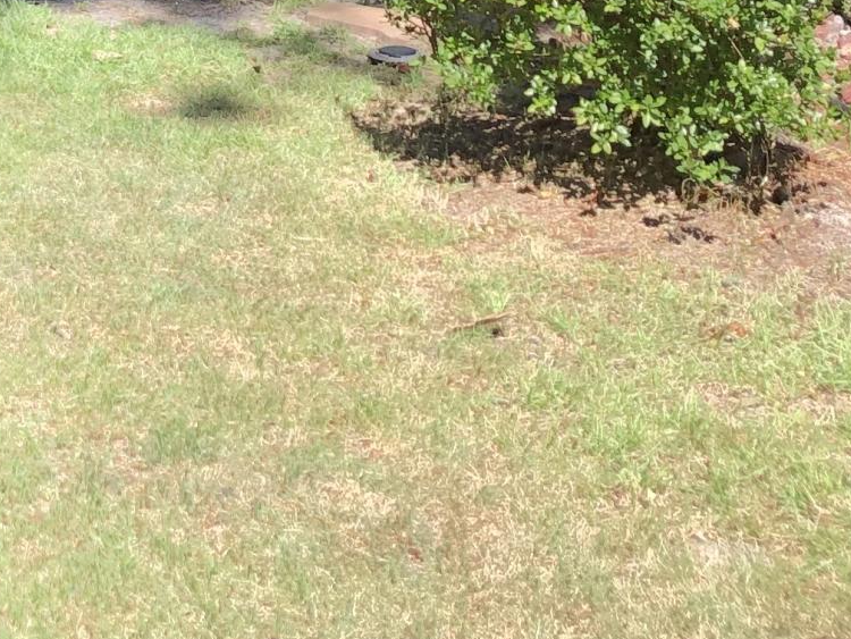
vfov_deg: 12.6
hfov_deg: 16.3
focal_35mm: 112
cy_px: -319
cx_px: -366
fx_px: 2754
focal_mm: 4
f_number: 1.8
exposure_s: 1/407
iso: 20
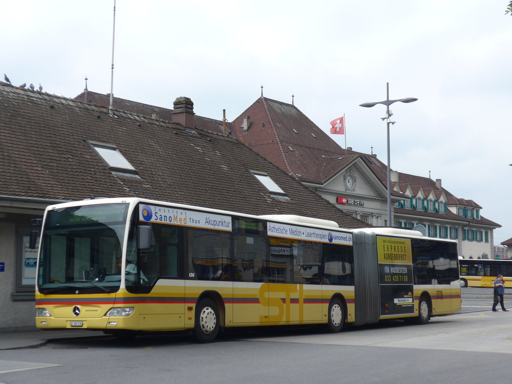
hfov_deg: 31.2
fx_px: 917
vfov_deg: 23.7
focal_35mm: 62
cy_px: 192
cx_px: 256
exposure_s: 1/500
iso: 80
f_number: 3.7
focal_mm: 12.7
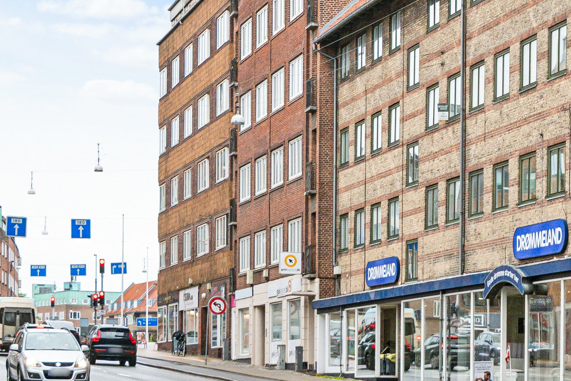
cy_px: 16
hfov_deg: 17.6
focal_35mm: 115
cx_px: 454
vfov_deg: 11.8
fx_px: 1824
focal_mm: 32
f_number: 10
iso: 800
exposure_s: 1/320
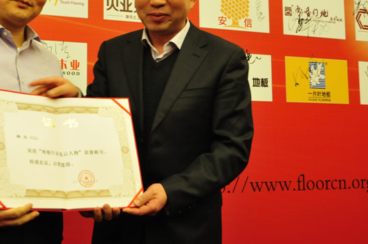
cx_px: 99
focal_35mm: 66
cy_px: 38
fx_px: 674
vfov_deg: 20.2
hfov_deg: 30.1
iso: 800
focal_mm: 26
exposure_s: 1/30
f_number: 3.8
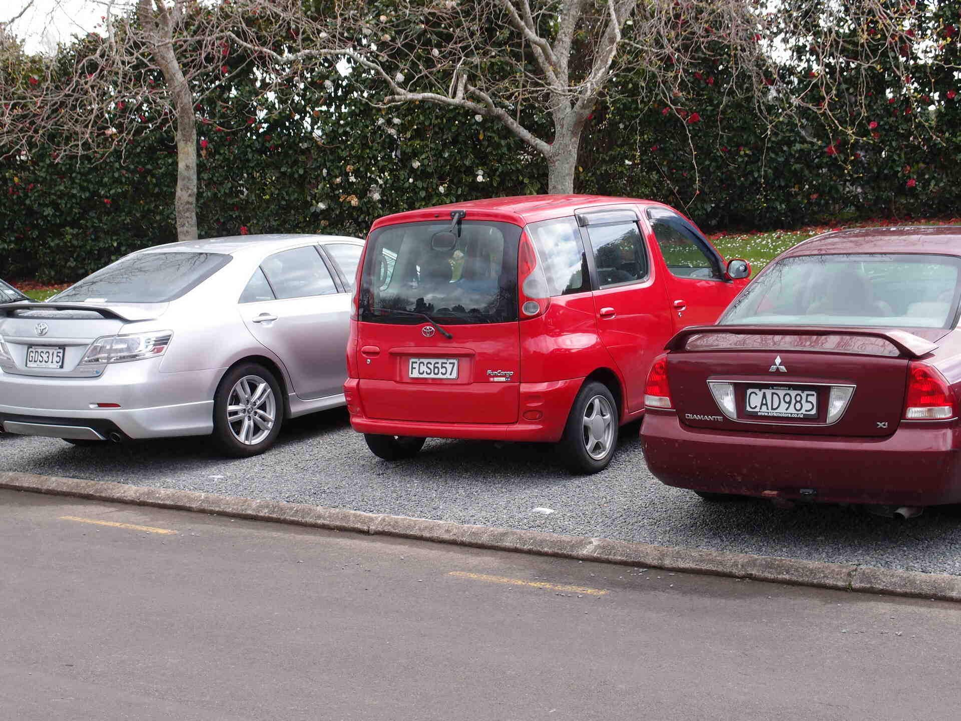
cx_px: 480
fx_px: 1527
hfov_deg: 34.9
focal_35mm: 55
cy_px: 360
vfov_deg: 26.6
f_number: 3.2
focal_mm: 11.84
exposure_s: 1/400
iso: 100
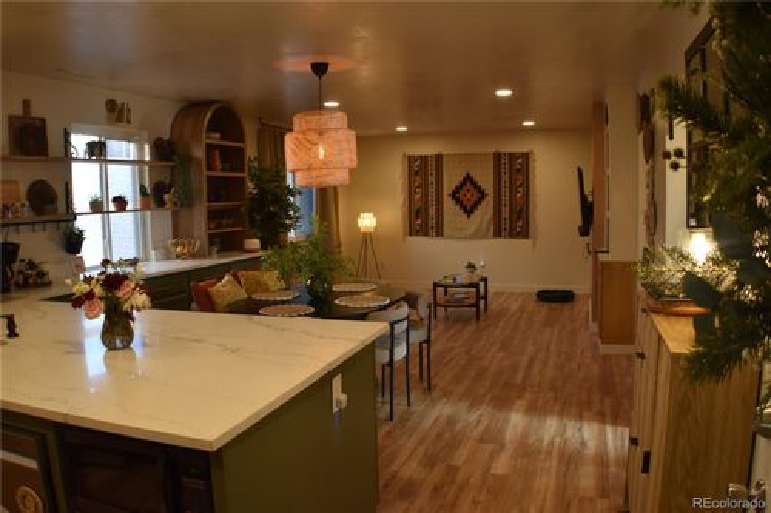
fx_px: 771
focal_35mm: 36
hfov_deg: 53.1
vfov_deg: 36.8
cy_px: 256
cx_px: 386
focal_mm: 24
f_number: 4.5
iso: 400
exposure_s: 1/80
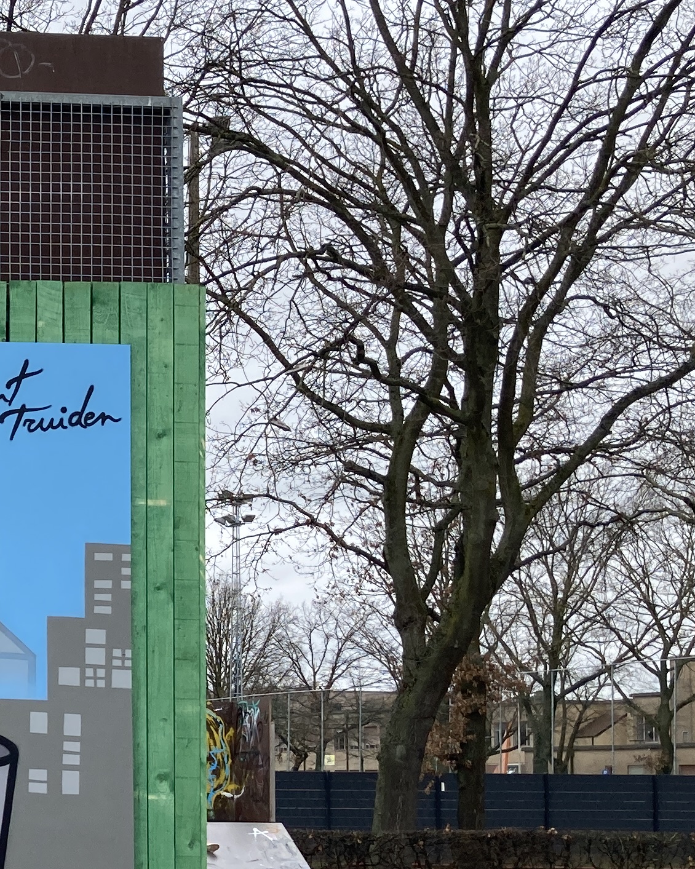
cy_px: 681
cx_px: -374
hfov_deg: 17.5
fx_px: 2006
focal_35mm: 78
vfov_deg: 24.1
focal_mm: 3.99
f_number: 1.8
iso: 20
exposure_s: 1/774
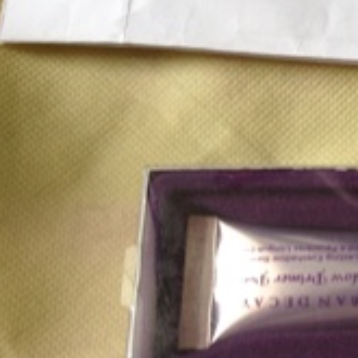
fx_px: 983
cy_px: 137
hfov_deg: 19.6
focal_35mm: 84
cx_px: 412
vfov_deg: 20.6
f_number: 2.4
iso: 80
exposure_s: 1/60
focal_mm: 4.28
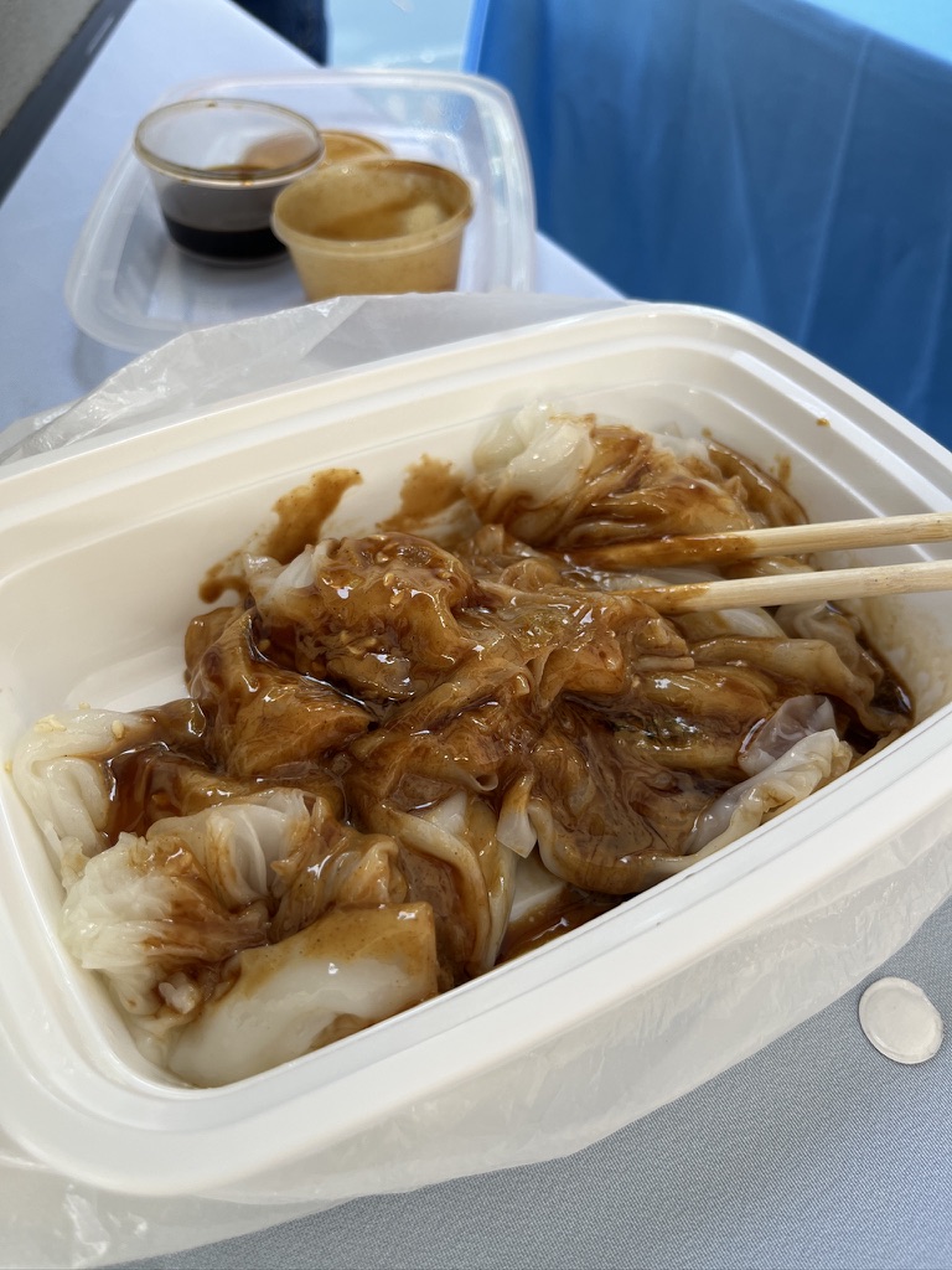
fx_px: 953
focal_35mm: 26
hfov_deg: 53.1
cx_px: 476
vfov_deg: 67.3
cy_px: 635
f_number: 1.6
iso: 40
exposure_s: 1/169
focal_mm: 5.1
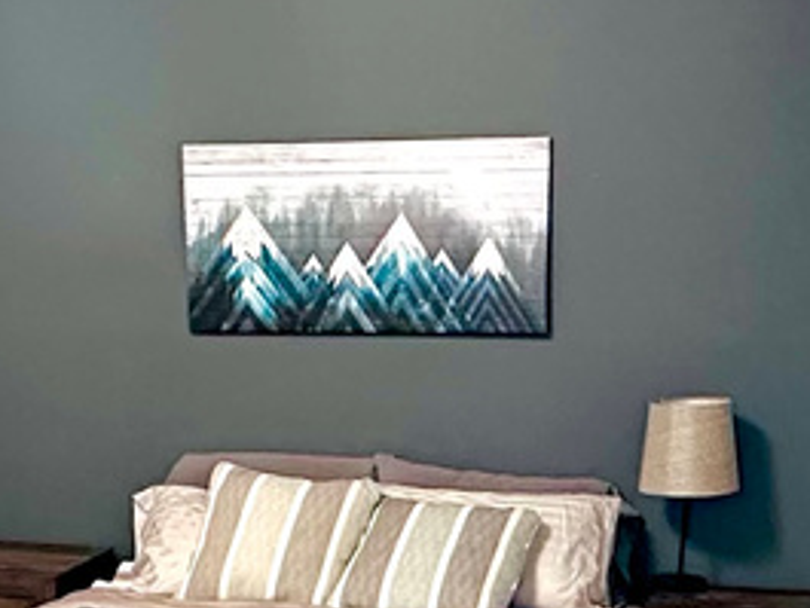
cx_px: -86
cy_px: 620
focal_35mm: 54
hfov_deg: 31.4
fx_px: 1264
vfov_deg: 25.6
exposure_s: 1/60
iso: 640
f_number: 2.2
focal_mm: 2.22
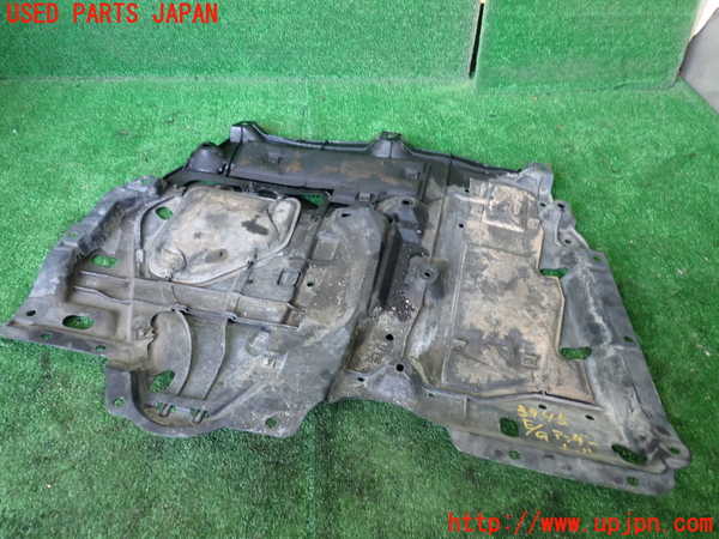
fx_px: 623
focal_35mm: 30
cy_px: 270
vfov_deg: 46.8
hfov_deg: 60.0
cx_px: 360
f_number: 2.3
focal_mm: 5.4
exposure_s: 1/30
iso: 200
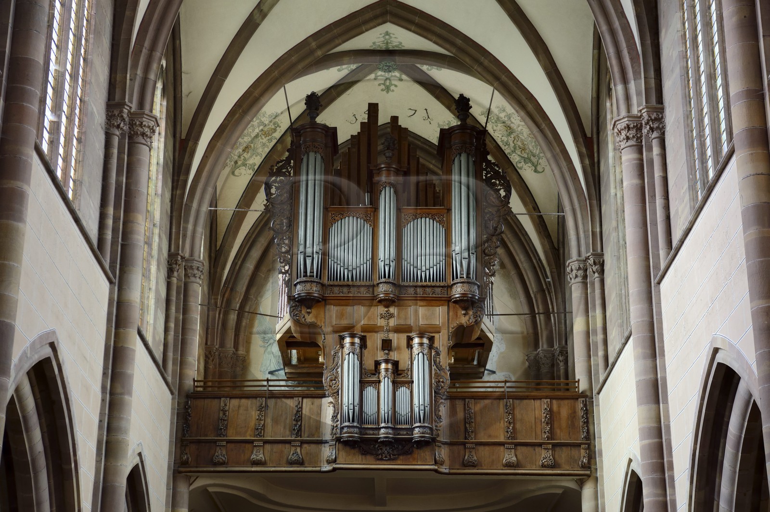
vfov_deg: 21.9
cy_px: 256
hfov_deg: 32.4
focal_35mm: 62
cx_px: 385
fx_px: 1325
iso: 800
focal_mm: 62
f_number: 4
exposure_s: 1/80
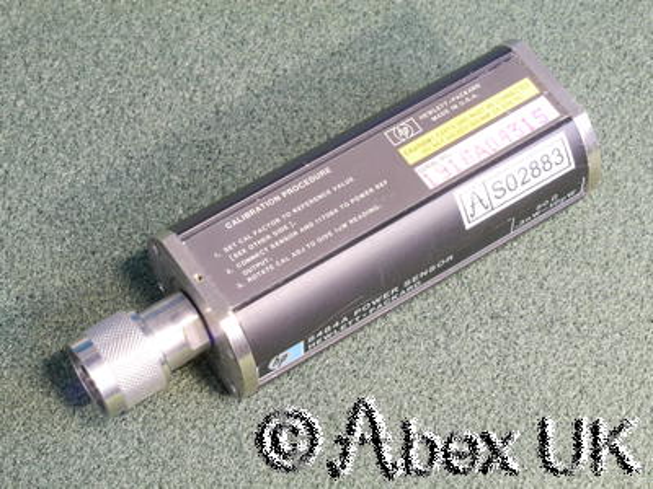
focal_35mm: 110
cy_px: 244
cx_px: 326
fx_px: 2075
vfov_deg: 13.5
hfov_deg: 17.9
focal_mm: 55
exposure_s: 1.6
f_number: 14
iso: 400
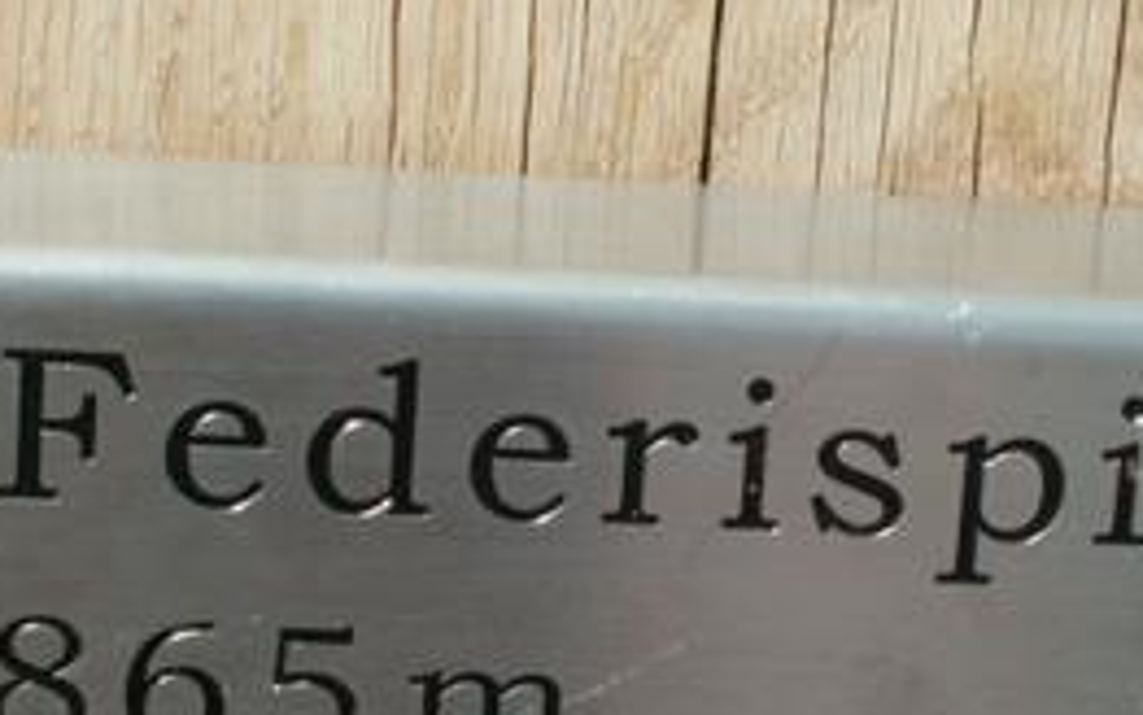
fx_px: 4269
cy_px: 440
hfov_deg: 15.2
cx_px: 598
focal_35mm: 137
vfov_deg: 9.6
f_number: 7.1
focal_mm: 8.78
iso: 50
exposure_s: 1/160
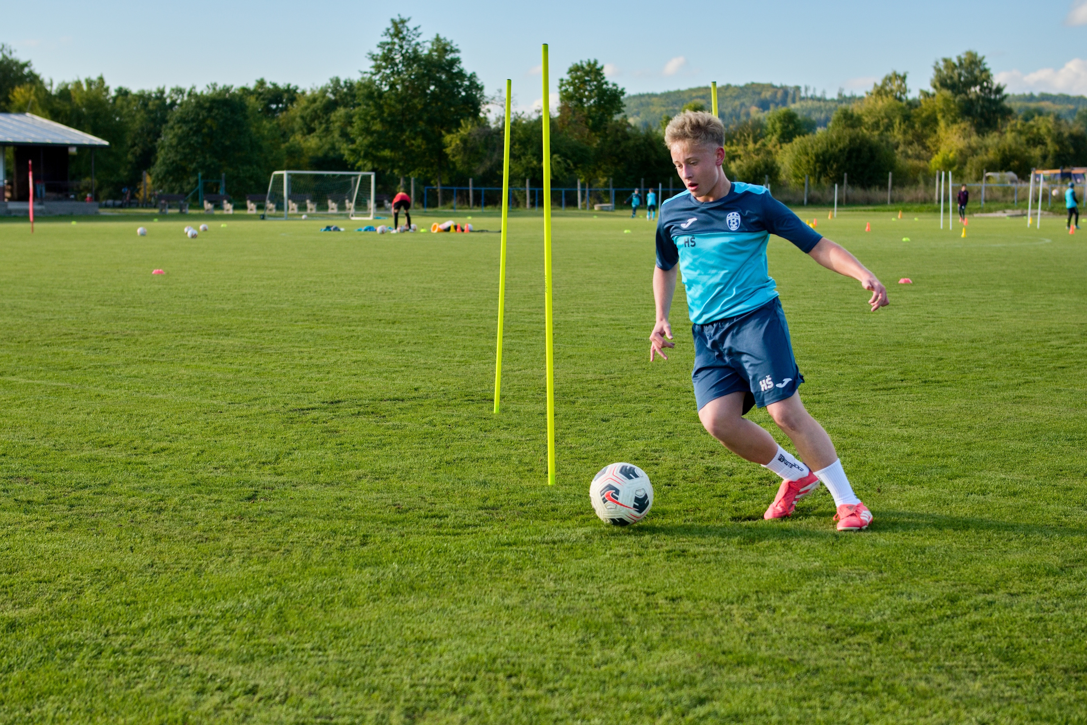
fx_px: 1812
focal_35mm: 60
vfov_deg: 22.6
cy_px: 362
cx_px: 544
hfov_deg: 33.4
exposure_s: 1/4000
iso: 640
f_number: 3.2
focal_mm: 40
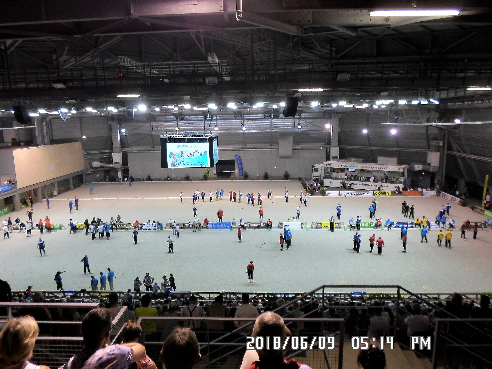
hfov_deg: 67.3
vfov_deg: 53.1
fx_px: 370
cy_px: 190
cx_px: 243
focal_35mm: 26
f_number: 2.5
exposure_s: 1/30
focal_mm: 4.5
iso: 100
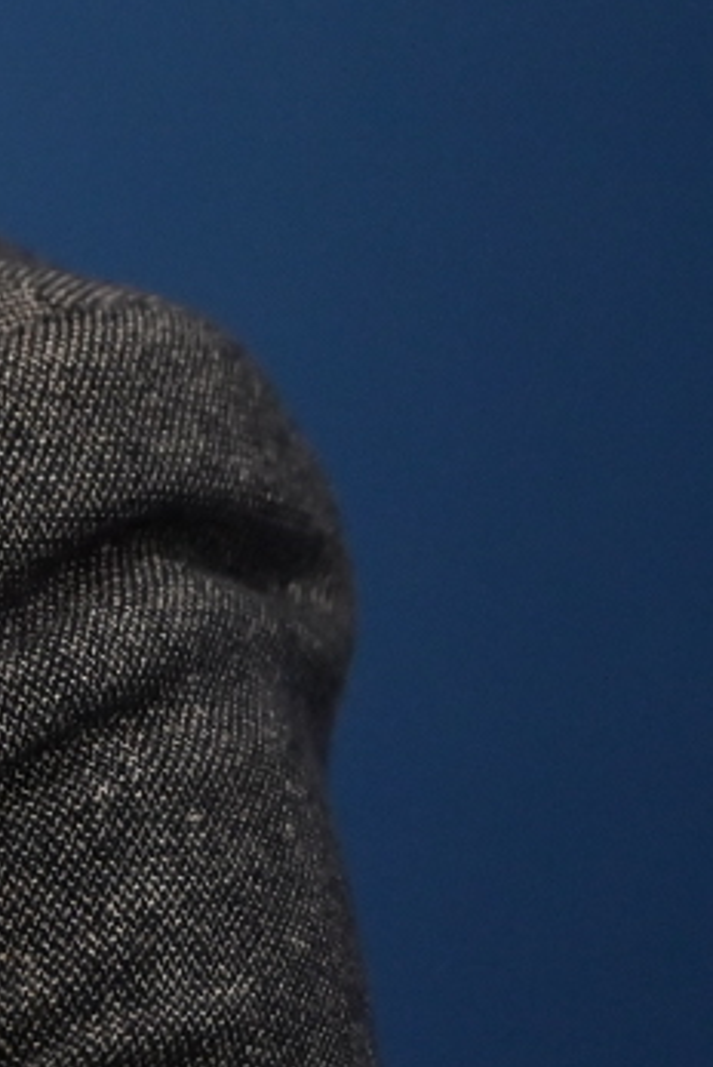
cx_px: -1715
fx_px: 20041
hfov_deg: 2.0
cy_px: -366
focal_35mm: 676
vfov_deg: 3.0
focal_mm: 145
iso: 720
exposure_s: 1/200
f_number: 2.8
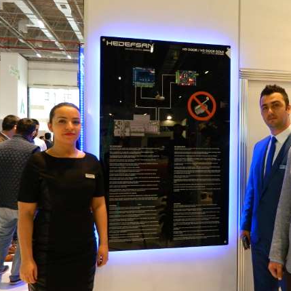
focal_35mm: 33
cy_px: 146
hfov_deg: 48.8
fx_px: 314
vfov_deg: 49.7
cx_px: 196
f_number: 3.1
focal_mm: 4.5
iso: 400
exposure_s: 1/40
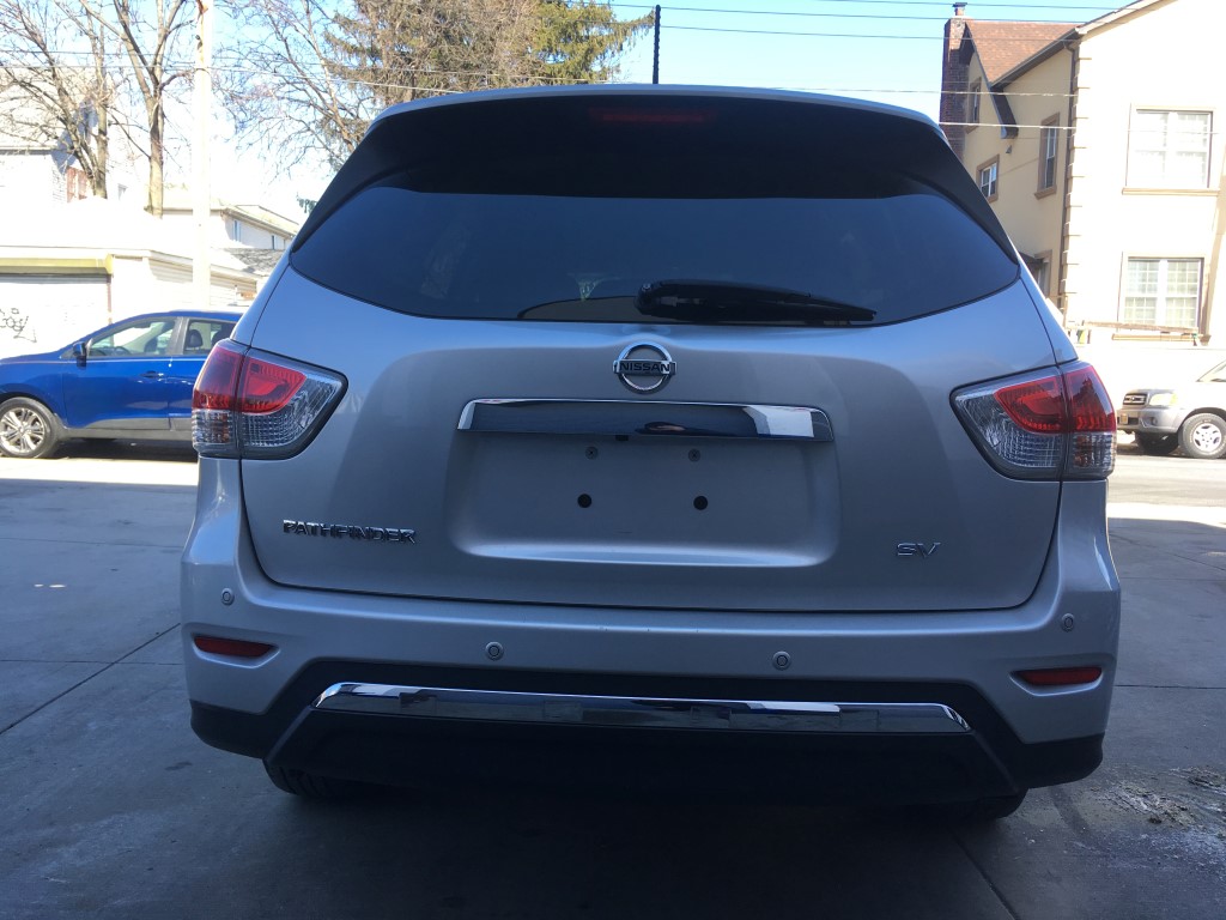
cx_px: 613
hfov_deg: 61.7
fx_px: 1027
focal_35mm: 29
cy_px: 460
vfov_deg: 48.2
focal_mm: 4.15
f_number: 2.2
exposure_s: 1/283
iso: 25
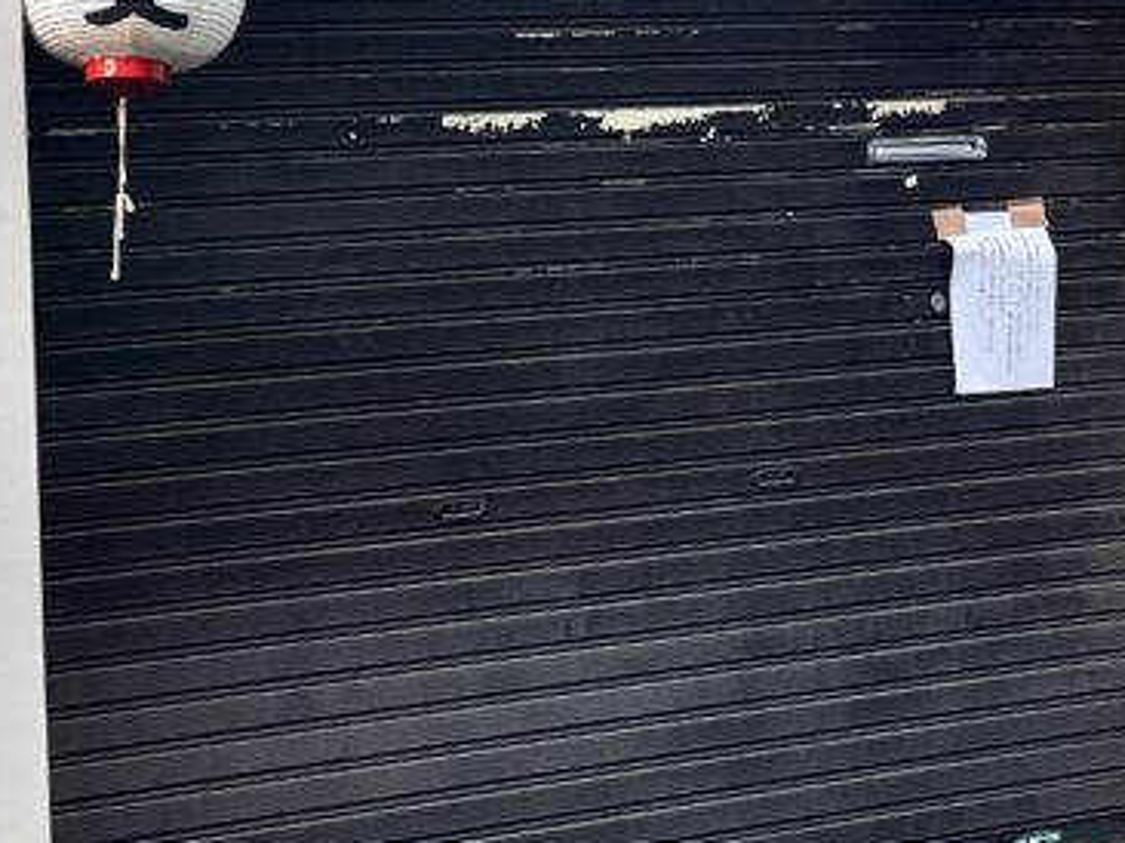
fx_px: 2956
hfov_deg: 21.1
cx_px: 108
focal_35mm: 91
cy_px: -209
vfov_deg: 15.5
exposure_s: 1/121
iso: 125
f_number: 1.6
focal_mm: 5.1
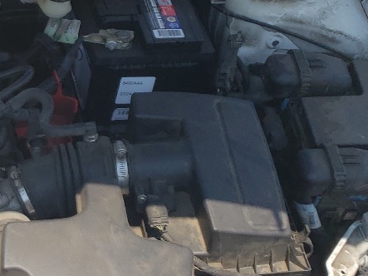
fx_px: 999
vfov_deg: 15.7
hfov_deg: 19.3
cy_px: 151
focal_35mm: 94
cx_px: -109
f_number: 1.5
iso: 50
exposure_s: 1/3333
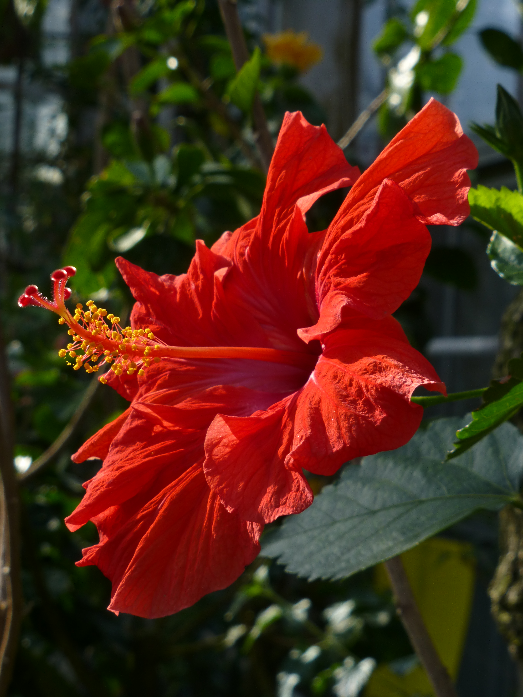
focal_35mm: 102
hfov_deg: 14.5
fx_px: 2055
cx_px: 262
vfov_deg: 19.3
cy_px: 348
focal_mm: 18.2
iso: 100
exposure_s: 1/160
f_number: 5.3
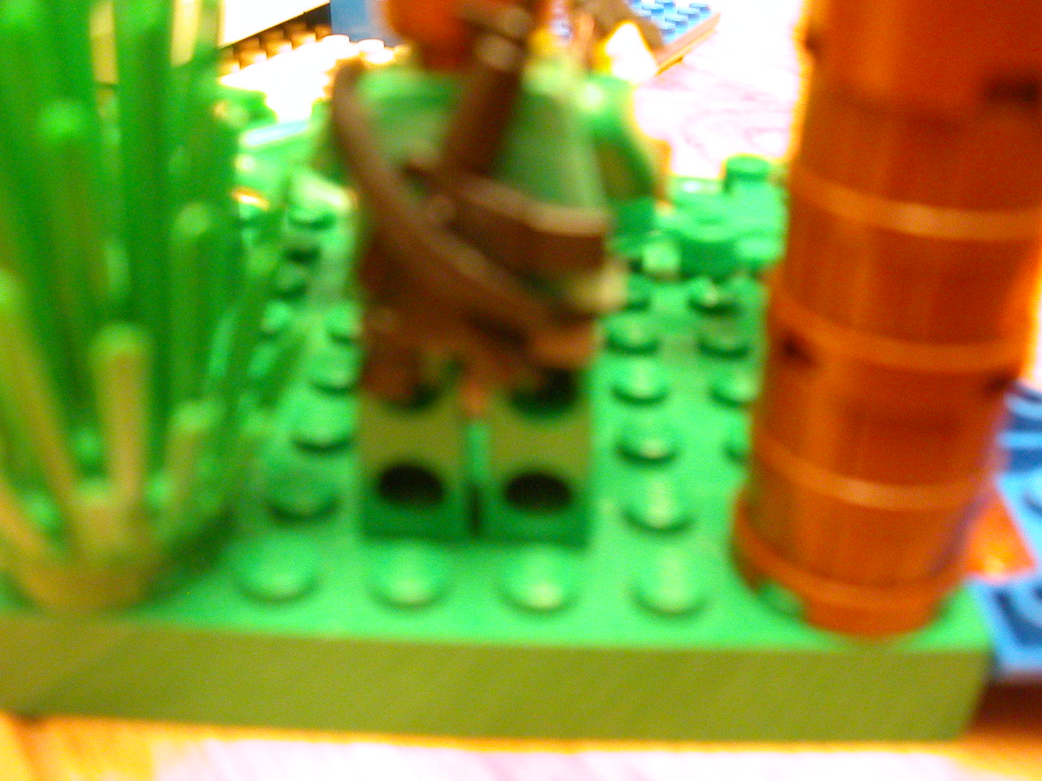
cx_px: 521
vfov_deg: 38.7
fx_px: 1114
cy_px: 390
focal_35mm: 37
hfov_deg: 50.1
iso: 400
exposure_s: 1/3.4
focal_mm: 5.6
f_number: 2.7
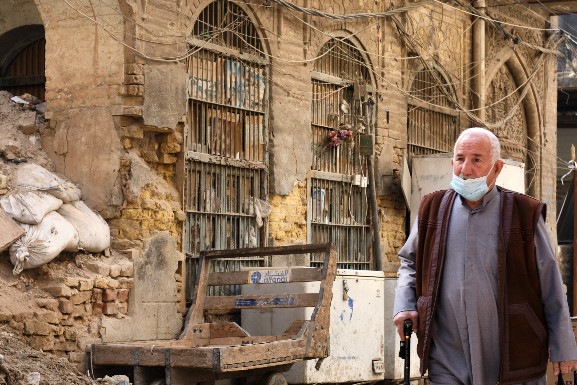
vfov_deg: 25.5
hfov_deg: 37.5
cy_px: 192
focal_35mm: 53
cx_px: 288
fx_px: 850
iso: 160
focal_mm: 35
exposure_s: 1/125
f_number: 5.6
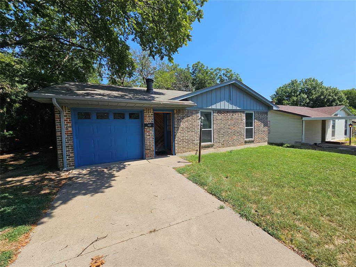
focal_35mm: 13
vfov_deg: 89.9
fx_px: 134
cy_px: 134
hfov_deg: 106.2
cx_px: 178
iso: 50
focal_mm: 2.2
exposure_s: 1/1941
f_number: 2.2
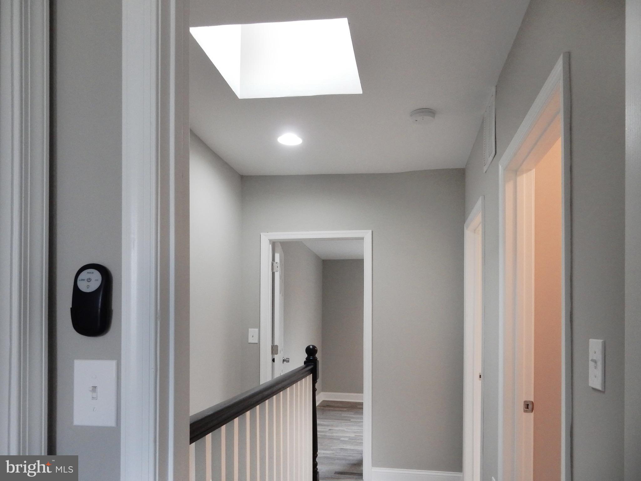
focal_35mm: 25
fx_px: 463
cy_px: 240
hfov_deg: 69.4
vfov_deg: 54.9
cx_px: 320
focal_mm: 4.5
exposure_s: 1/30
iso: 360
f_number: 3.7
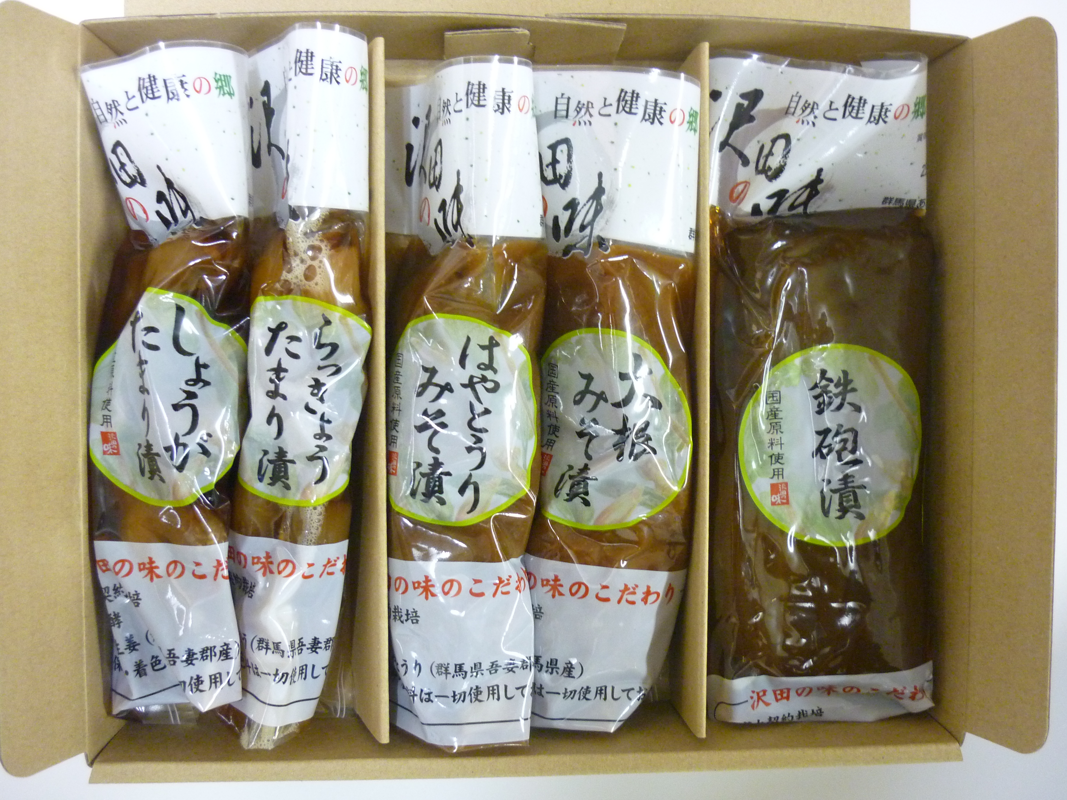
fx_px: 1017
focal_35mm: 33
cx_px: 534
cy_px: 400
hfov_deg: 55.4
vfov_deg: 42.9
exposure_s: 1/13
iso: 400
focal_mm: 5.5
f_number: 2.8
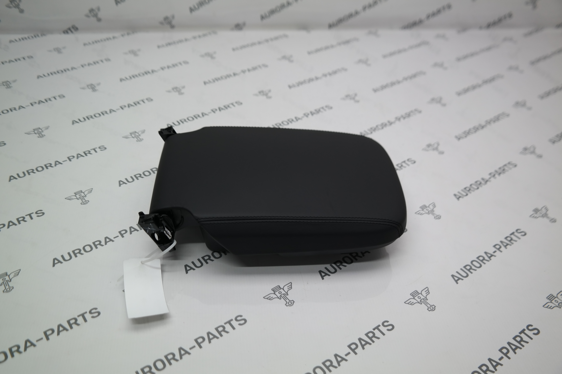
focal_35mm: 38
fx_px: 593
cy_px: 187
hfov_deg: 50.7
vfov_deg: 35.1
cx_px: 281
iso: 200
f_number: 4
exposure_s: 1/100
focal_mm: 25
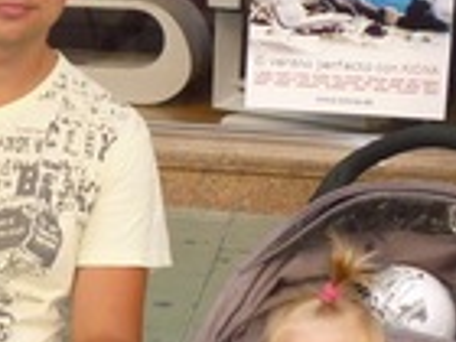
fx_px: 1502
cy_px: 191
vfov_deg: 13.0
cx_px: 59
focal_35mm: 114
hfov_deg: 17.1
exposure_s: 1/80
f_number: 3.3
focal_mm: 5.2
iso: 100
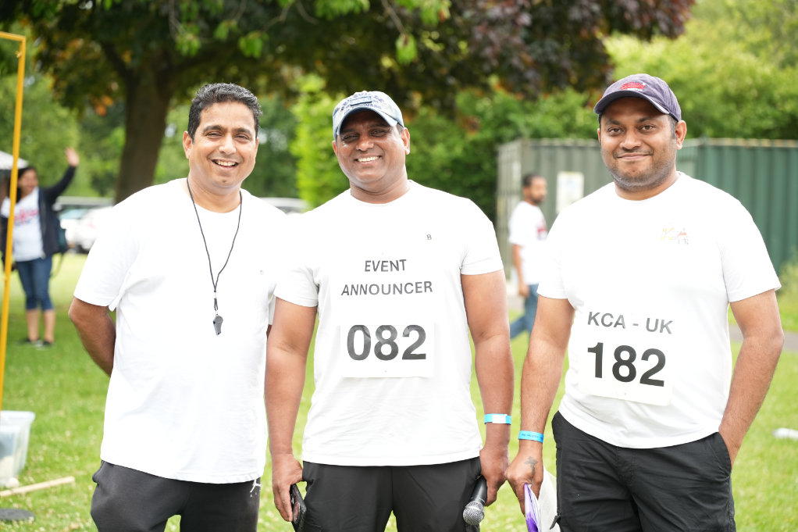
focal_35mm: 70
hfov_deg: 28.8
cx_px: 399
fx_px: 1551
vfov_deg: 19.5
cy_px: 266
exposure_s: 1/400
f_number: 2.8
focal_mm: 70
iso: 400
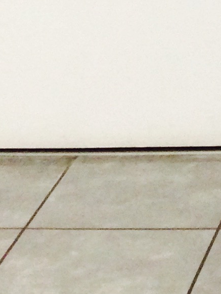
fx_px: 1574
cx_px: 543
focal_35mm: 185
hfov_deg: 7.5
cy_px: -462
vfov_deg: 9.3
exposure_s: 1/20
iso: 160
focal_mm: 4.12
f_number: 2.4
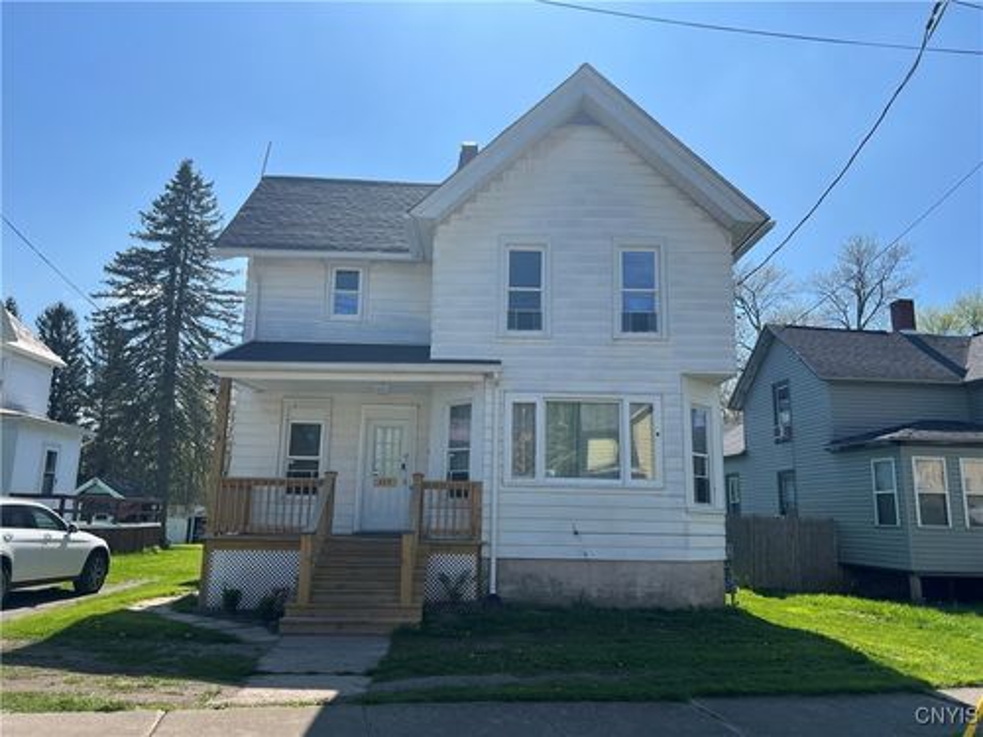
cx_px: 492
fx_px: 738
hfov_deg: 67.3
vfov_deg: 53.1
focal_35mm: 26
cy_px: 368
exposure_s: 1/5319
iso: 50
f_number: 1.5
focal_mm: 5.7
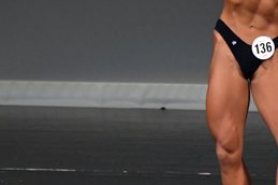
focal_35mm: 853
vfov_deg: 1.6
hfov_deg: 2.4
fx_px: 6579
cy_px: 62
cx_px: 287
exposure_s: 1/400
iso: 4000
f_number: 5.6
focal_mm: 190
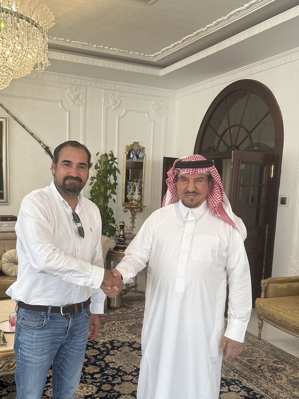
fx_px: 392
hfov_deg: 41.7
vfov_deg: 53.5
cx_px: 136
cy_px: 242
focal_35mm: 34
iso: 160
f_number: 1.78
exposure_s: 1/120
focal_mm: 6.86
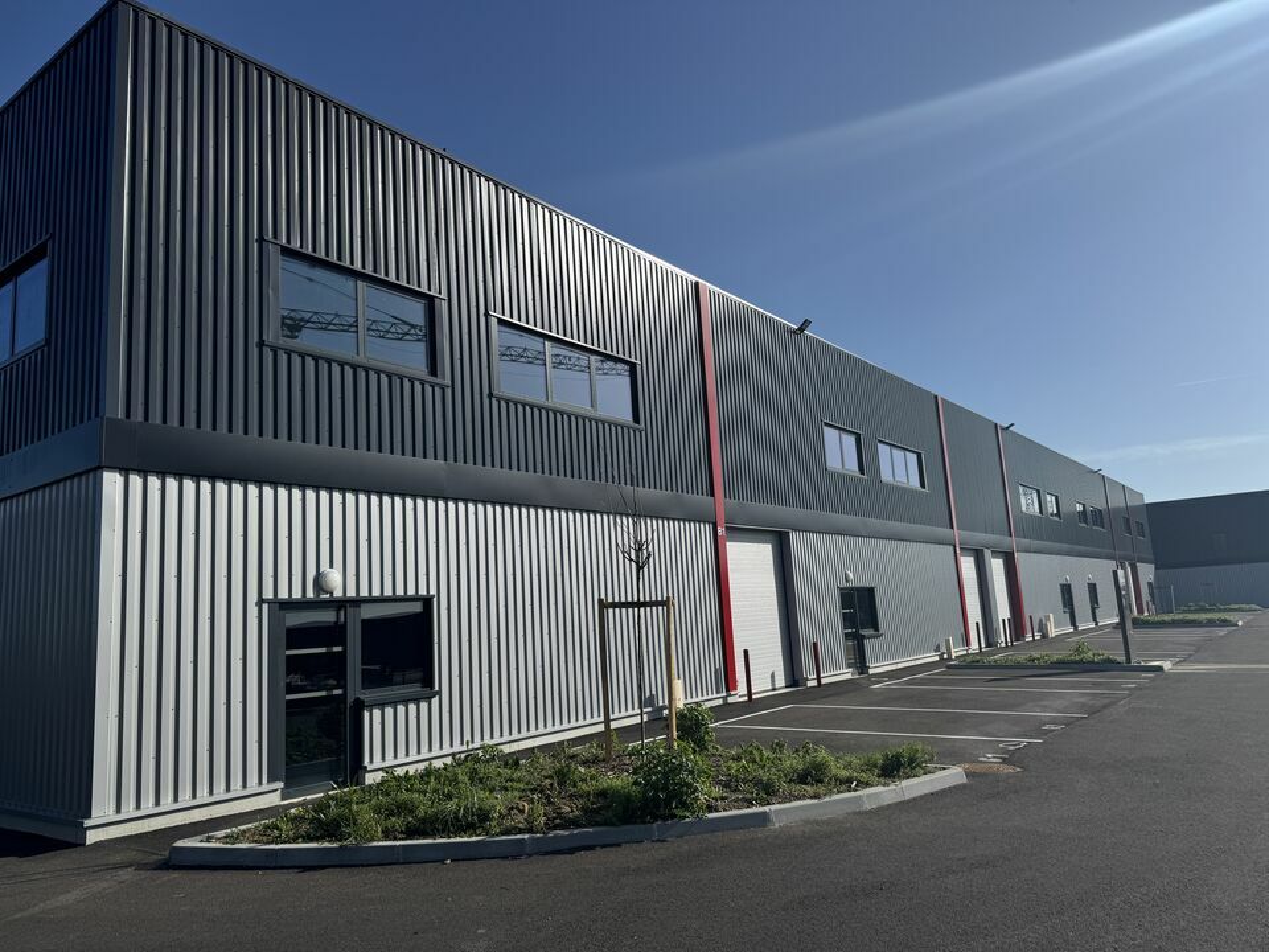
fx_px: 880
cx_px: 634
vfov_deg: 56.8
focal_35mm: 24
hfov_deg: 71.6
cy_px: 476
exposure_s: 1/7092
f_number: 1.78
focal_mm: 6.76
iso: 80
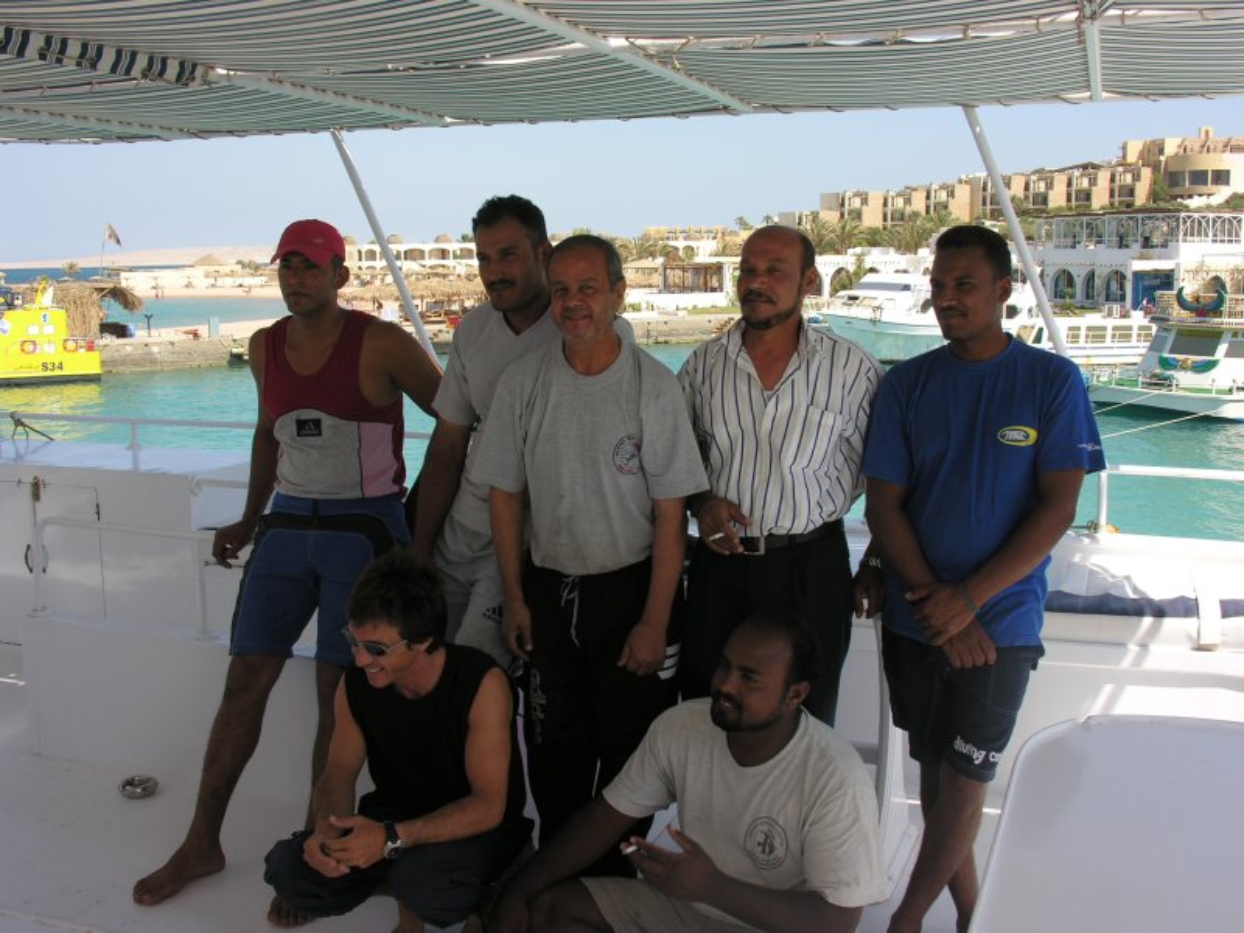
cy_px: 466
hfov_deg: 50.1
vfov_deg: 38.7
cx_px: 622
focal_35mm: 37
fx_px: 1330
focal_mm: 9.5
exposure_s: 1/184
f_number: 5.6
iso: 50
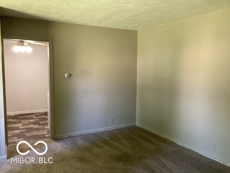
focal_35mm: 31
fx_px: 206
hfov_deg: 58.4
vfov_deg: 45.4
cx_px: 115
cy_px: 86
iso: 250
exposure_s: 1/50
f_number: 2.4
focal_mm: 3.3
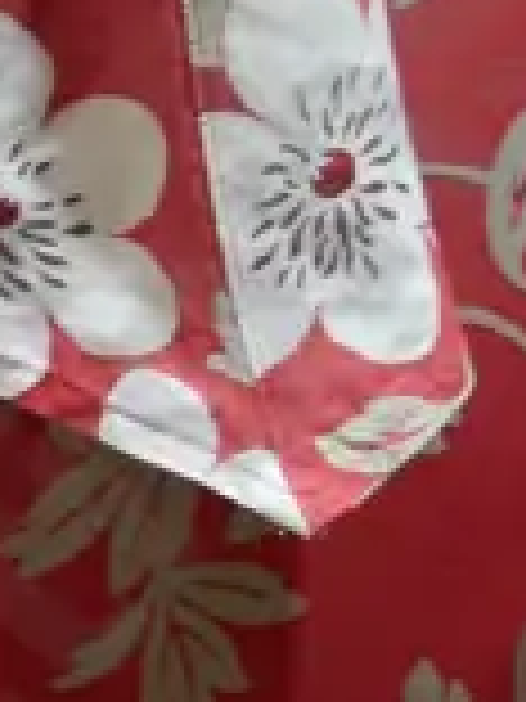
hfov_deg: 8.0
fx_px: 3728
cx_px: -187
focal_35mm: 184
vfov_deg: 10.5
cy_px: 900
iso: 320
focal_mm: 14
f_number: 3.5
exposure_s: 1/60
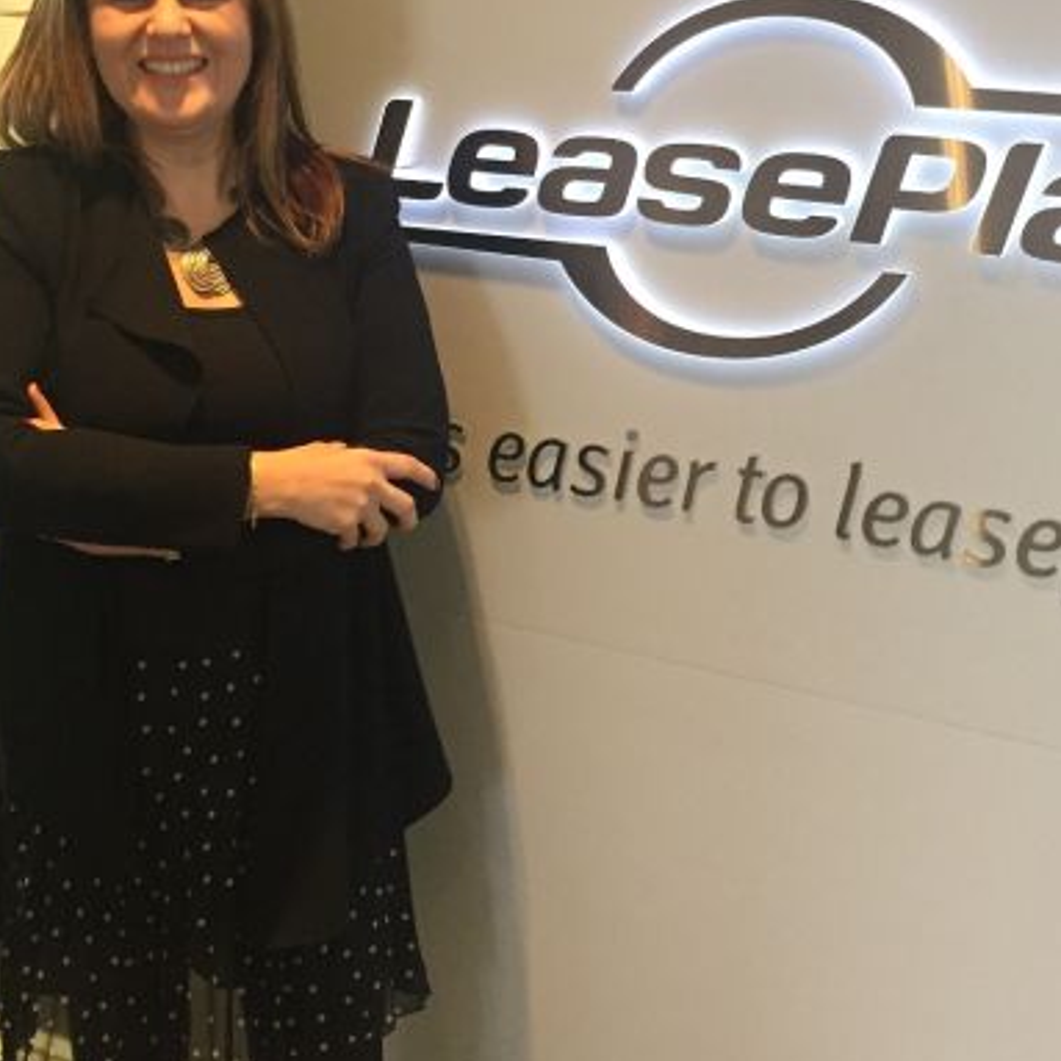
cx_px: 604
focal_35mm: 58
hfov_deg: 29.5
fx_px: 2011
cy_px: 328
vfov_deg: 29.3
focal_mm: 4.15
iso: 200
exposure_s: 1/33
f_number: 2.2
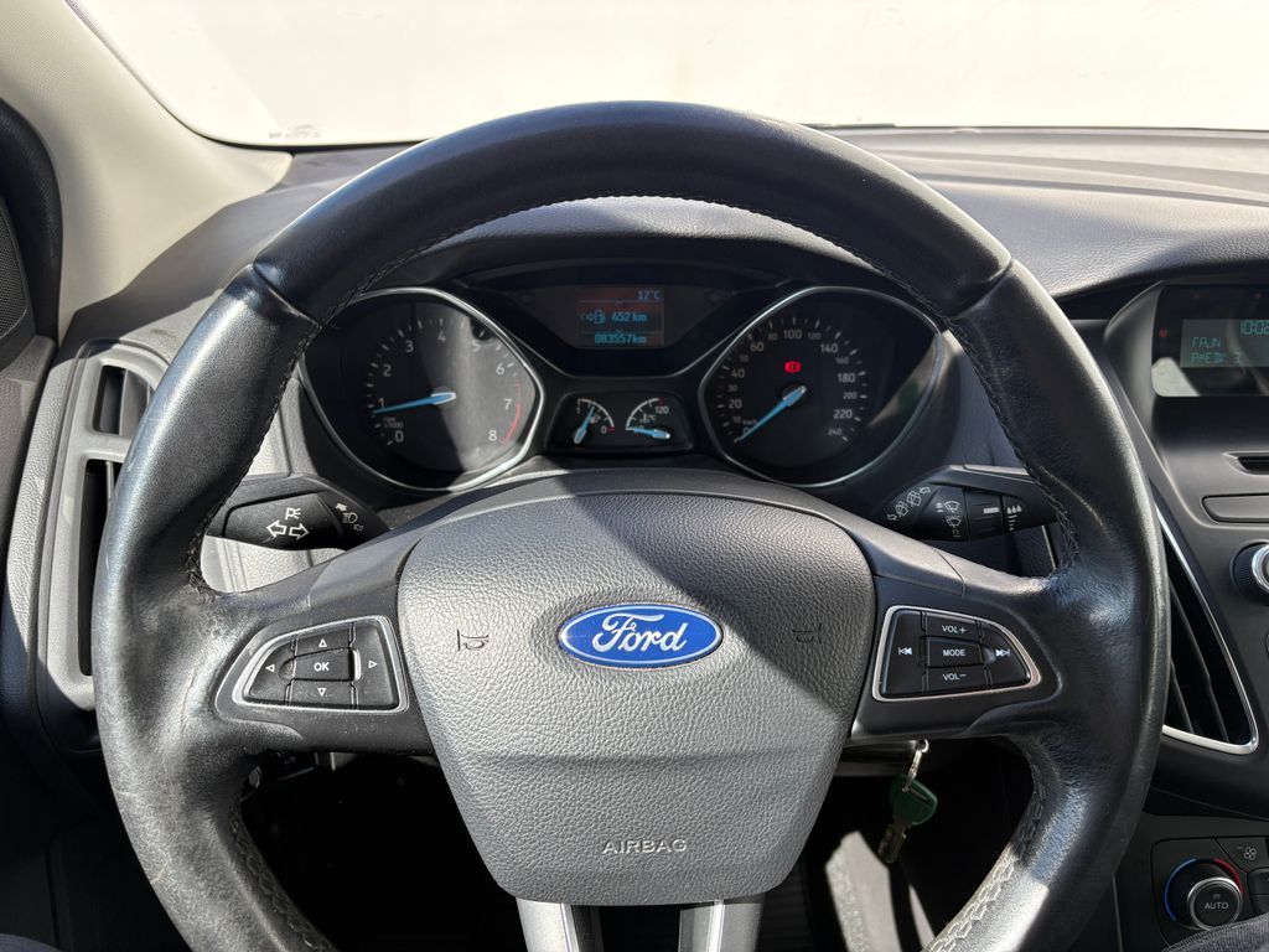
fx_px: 953
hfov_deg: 67.3
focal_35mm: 26
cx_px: 634
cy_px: 476
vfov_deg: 53.1
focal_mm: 5.96
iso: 64
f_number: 1.6
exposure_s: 1/492
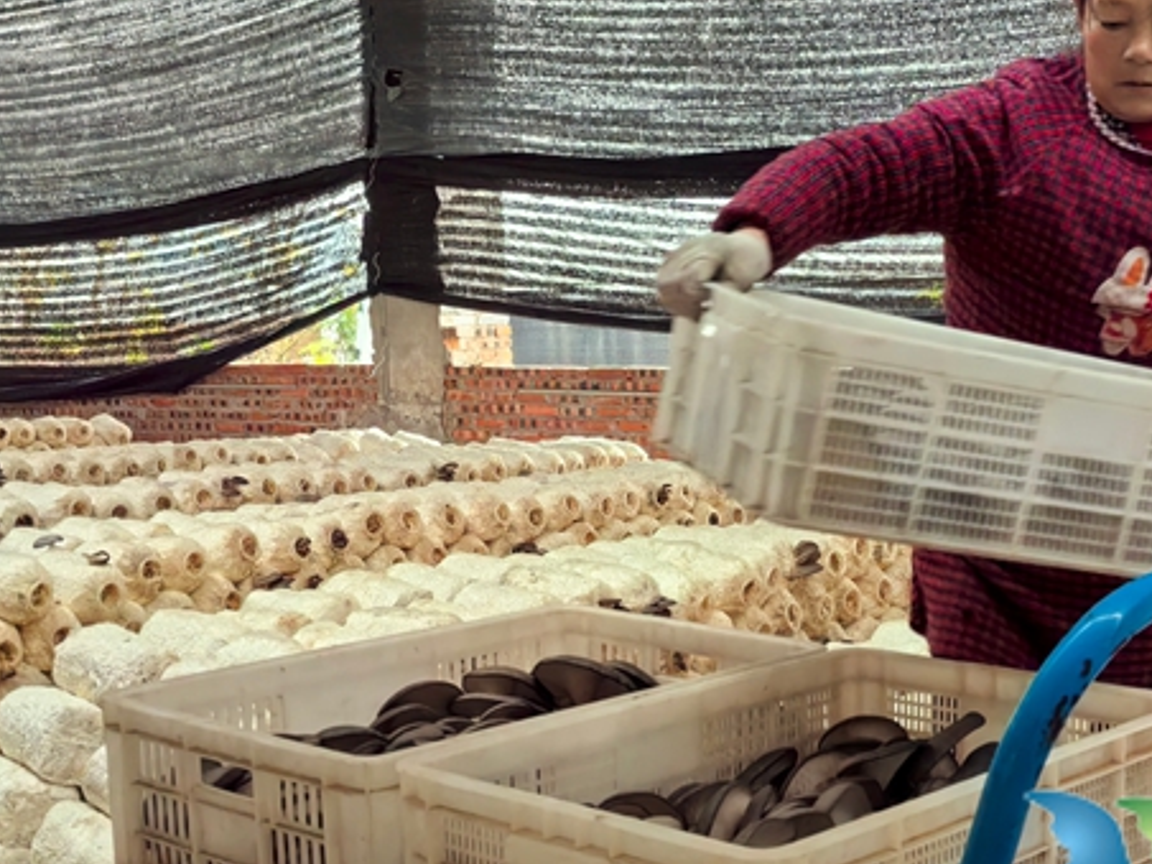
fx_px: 1930
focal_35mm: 58
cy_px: 436
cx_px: 800
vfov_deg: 25.2
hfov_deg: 32.8
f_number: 2.4
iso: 250
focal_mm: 5.52
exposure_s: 1/40
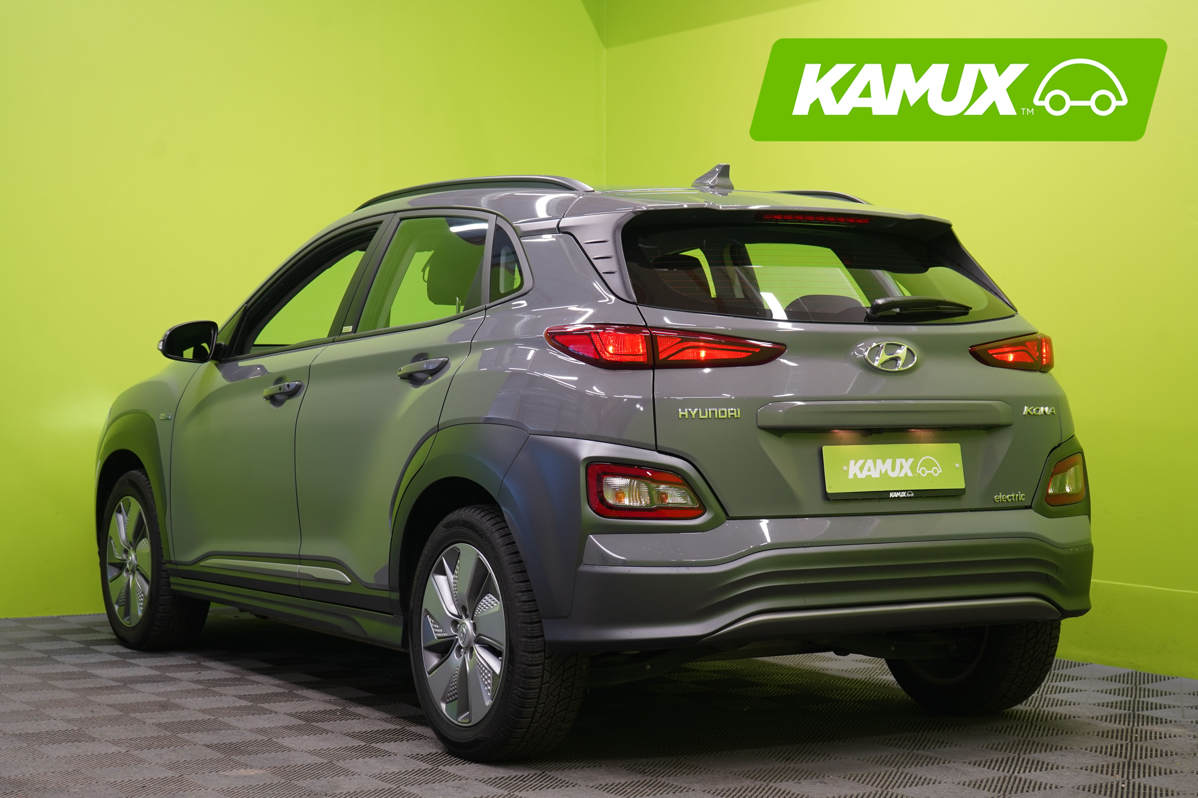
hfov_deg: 31.4
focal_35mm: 64
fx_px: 2130
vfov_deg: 21.2
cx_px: 599
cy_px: 399
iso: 400
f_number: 5.6
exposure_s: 1/25
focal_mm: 64
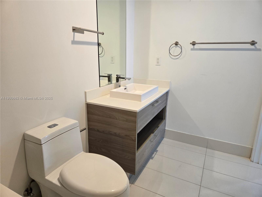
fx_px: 174
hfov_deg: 73.9
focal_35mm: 23
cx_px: 131
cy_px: 98
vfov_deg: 58.9
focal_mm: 5.4
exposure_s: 1/120
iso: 160
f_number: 1.8
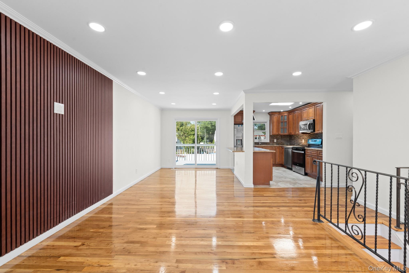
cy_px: 136
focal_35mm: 14
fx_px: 159
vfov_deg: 81.2
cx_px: 204
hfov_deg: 104.3
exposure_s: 1/8
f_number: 10
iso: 400
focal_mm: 14
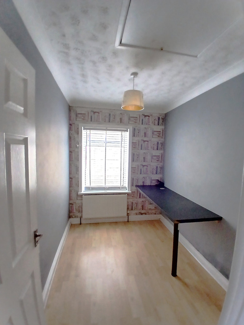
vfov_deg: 91.0
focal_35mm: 17
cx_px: 122
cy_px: 162
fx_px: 160
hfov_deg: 74.7
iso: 200
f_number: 2.2
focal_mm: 1.4
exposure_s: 1/33
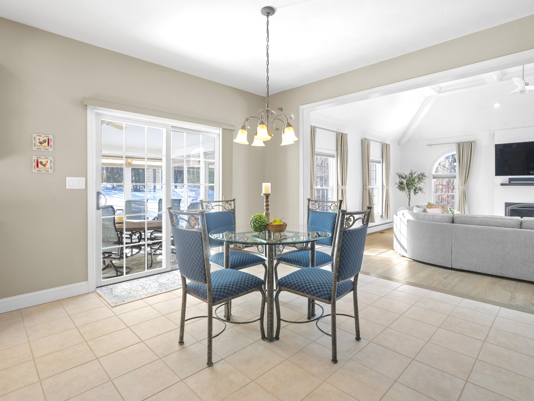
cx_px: 269
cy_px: 195
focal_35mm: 18
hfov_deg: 87.8
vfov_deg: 71.6
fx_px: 278
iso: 250
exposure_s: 1/1.25
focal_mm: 16
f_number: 7.1
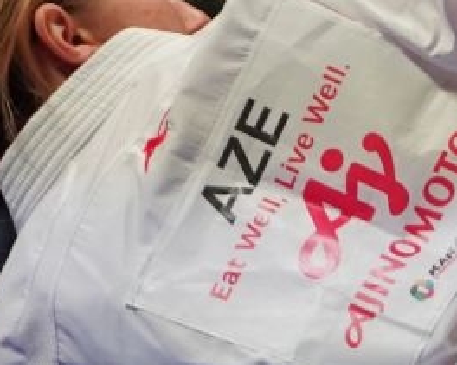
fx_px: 13953
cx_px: 1314
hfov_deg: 1.9
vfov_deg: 1.5
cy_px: 206
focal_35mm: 1032
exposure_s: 1/1000
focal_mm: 161
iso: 1250
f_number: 2.8
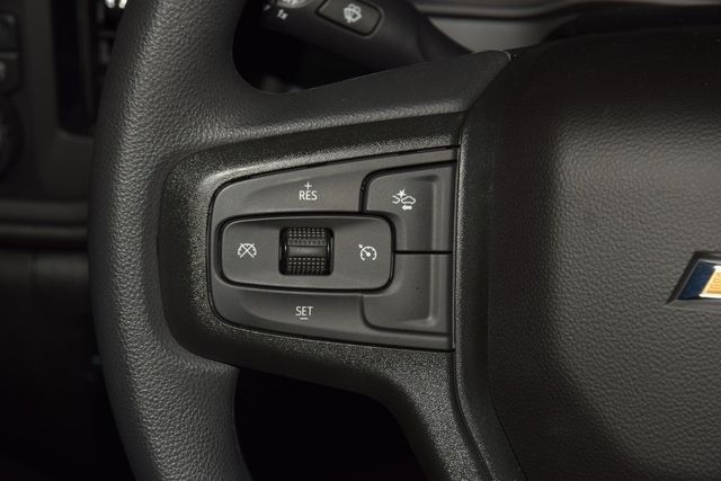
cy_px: 240
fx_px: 2103
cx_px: 360
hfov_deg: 19.5
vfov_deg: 13.0
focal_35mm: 105
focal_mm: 70
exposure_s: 1/125
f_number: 8
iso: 100
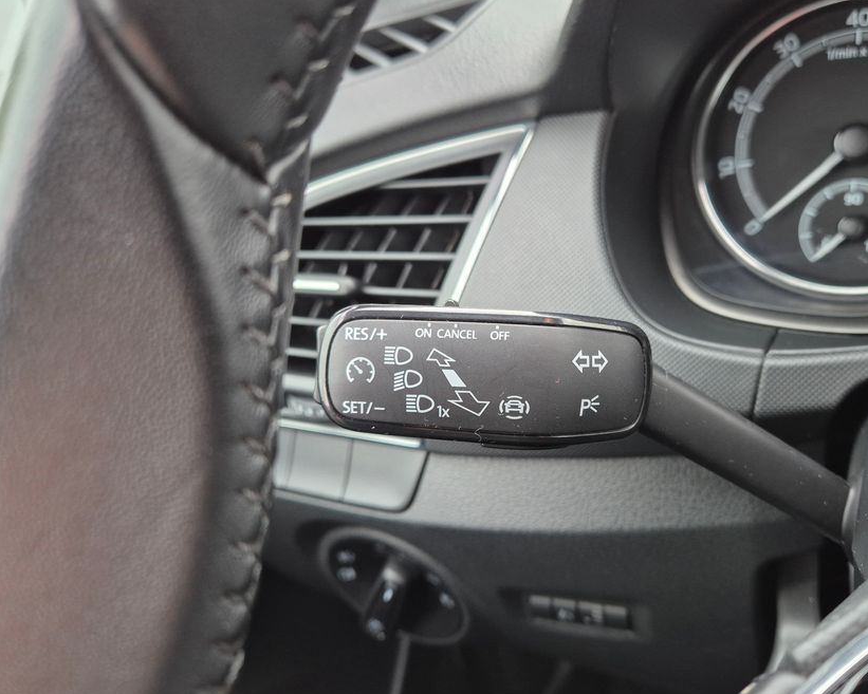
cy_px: 318
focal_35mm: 28
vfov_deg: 51.5
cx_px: 522
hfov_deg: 61.6
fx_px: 719
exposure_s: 1/100
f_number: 1.8
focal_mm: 5.4
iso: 320
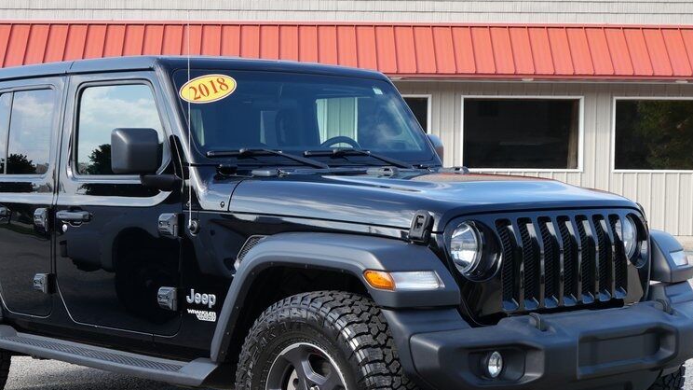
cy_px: 277
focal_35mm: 72
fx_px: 1323
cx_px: 282
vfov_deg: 16.7
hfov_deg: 29.3
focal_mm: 24
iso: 200
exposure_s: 1/200
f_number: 6.3
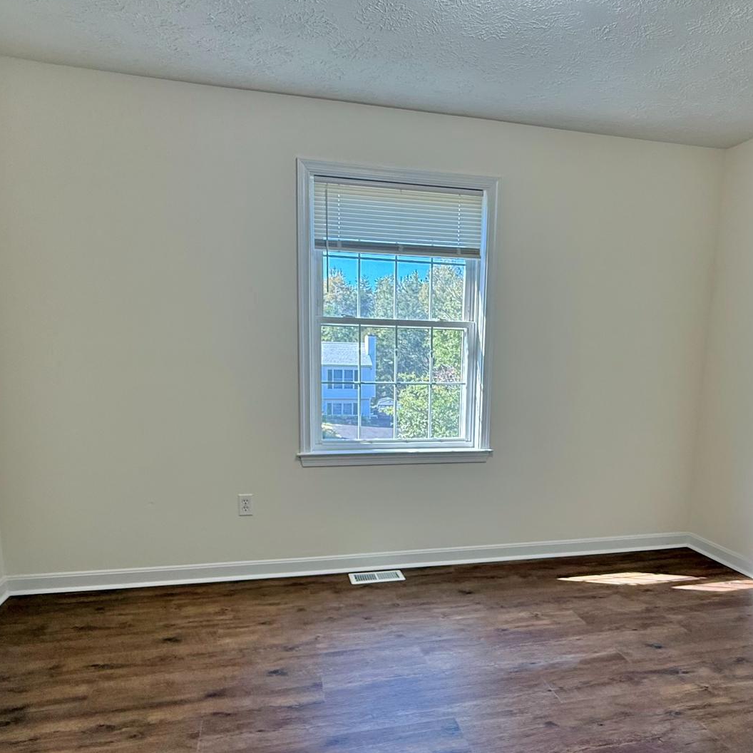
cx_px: 429
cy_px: 446
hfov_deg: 64.7
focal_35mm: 24
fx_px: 591
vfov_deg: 64.5
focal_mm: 2.22
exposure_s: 1/120
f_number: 2.2
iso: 160
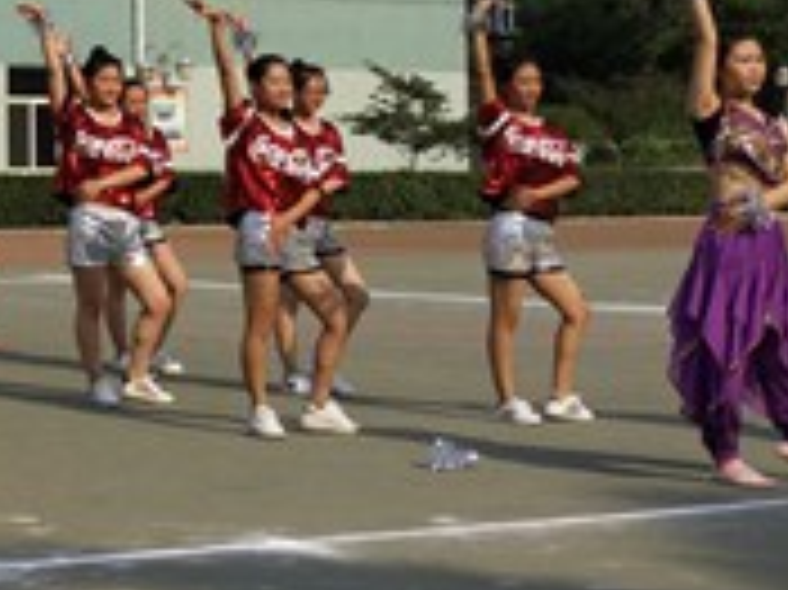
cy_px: 54
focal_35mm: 110
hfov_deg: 16.1
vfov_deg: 13.3
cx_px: -459
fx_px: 2502
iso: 100
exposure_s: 1/1731
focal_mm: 4.12
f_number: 2
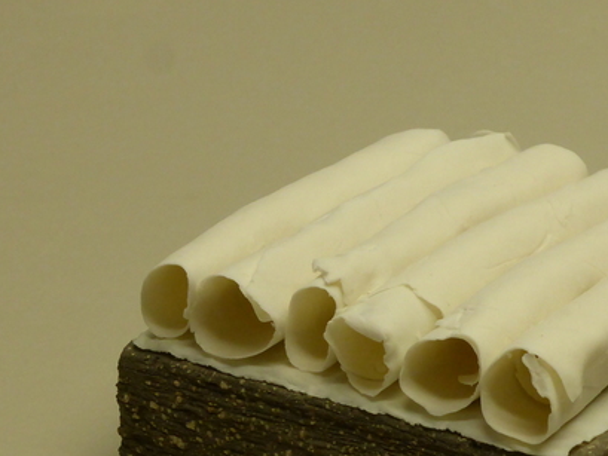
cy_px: 284
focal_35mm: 174
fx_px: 3057
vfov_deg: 8.5
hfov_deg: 11.3
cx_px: 473
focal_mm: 16.1
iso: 320
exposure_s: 1/60
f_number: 5.2
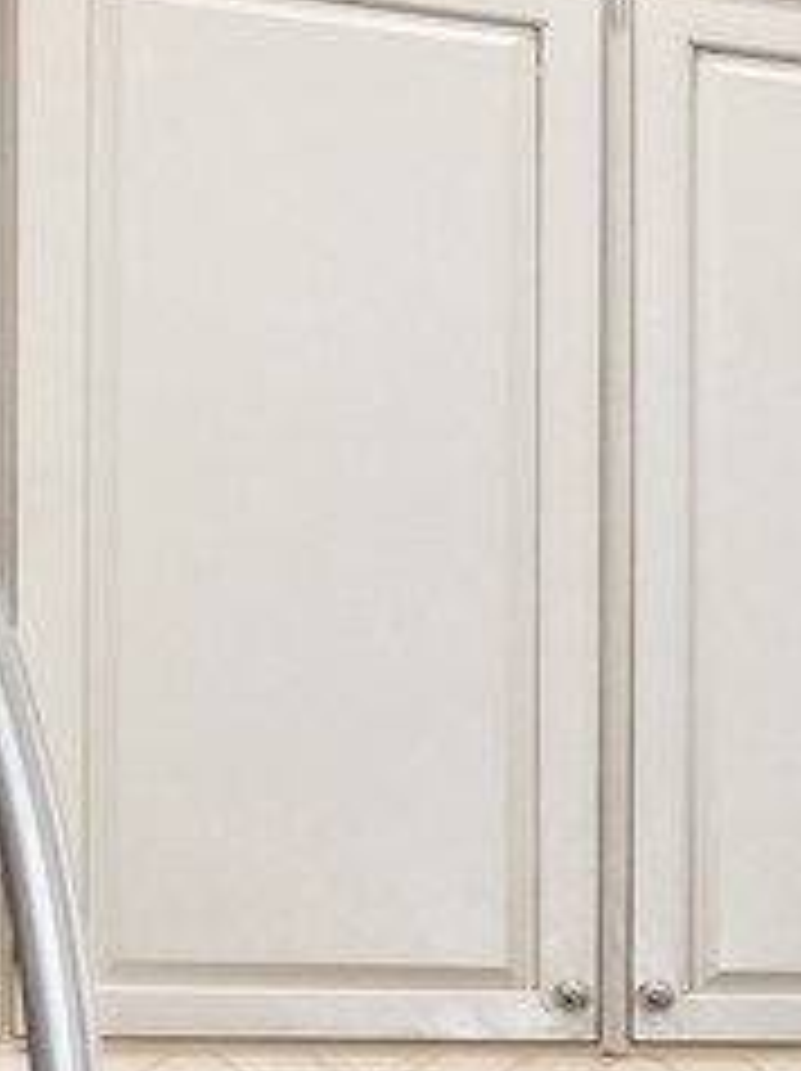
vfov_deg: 16.4
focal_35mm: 118
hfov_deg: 7.4
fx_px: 3647
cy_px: 1071
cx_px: 3478
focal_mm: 12
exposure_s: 1/8
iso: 100
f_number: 9
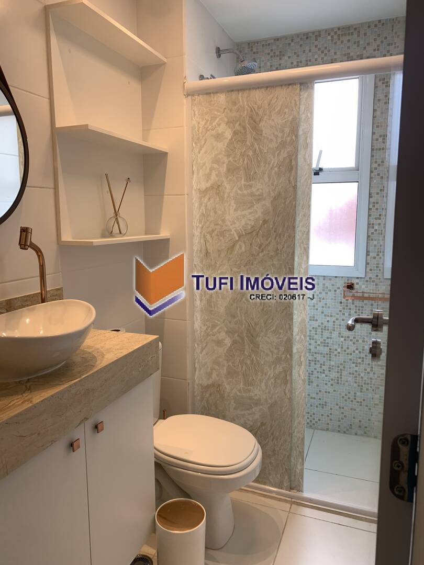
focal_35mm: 26
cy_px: 282
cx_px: 212
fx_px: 425
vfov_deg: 67.3
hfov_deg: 53.1
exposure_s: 1/138
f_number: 1.8
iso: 25
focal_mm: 4.25
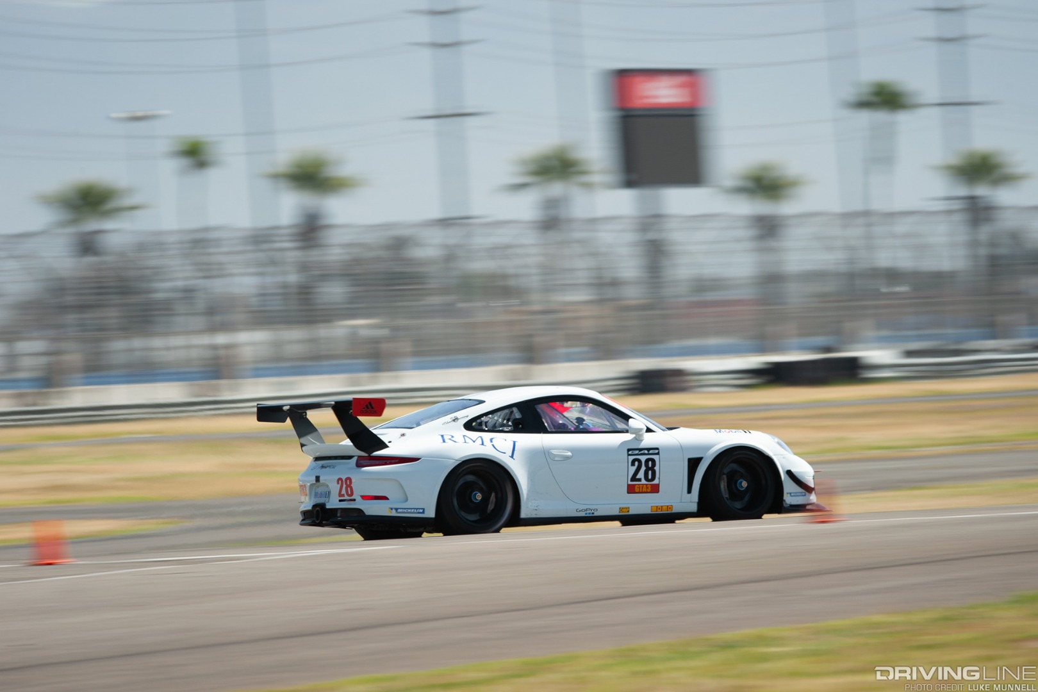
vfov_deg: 3.4
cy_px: 346
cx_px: 519
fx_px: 11532
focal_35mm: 400
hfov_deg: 5.2
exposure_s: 1/80
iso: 100
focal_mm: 400
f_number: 9
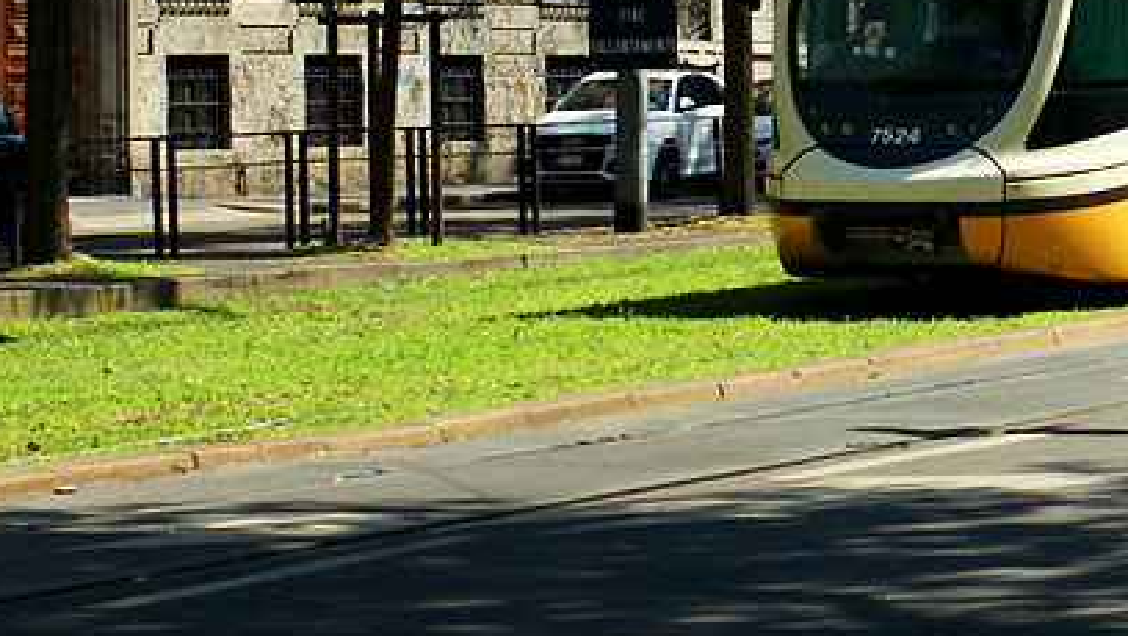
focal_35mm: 197
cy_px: -28
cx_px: 1134
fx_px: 5895
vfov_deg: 6.2
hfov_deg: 10.8
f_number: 6.3
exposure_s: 1/500
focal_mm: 50
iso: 200
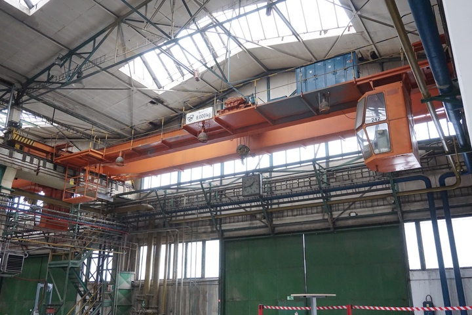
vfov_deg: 41.7
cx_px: 236
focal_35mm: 32
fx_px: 413
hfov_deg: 59.5
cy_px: 158
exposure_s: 1/100
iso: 3200
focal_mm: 21
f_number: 4
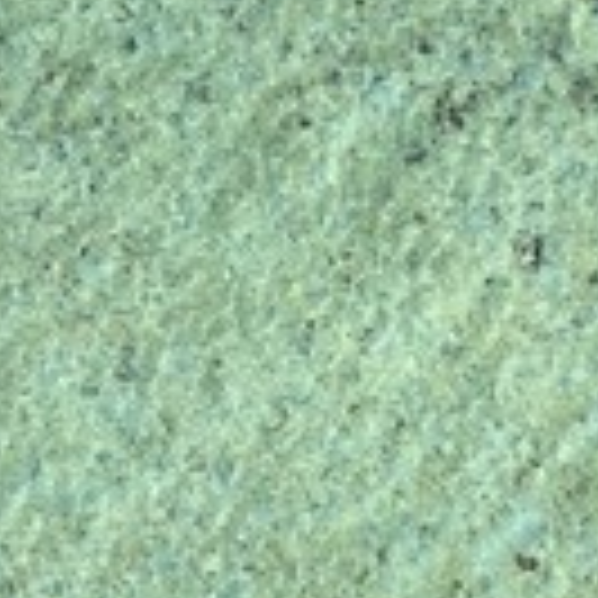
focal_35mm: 537
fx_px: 10496
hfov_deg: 3.3
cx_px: 281
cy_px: 432
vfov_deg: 3.3
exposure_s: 1/1250
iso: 800
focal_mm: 200
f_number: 6.3
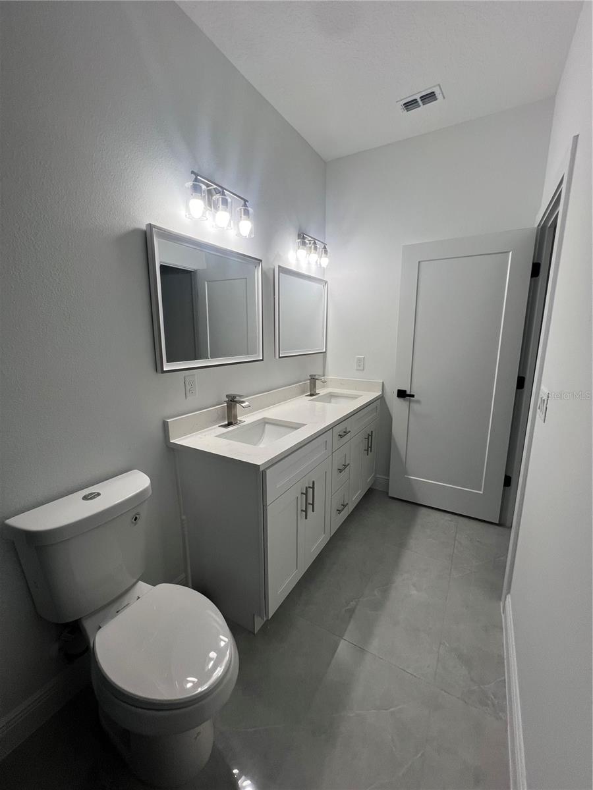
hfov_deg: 89.9
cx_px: 296
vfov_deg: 106.2
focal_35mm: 13
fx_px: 297
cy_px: 395
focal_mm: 1.57
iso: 50
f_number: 1.8
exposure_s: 1/120
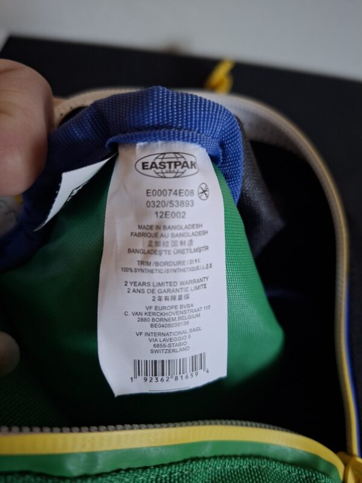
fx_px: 321
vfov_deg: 73.9
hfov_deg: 58.9
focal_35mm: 23
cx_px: 181
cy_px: 242
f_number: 1.8
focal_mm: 5.54
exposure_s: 1/33
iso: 400
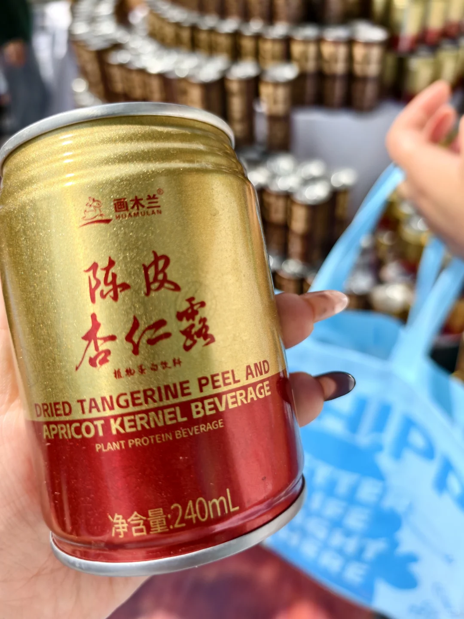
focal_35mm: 23
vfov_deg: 73.9
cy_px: 310
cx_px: 232
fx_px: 411
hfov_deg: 58.9
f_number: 1.57
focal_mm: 5.6
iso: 71
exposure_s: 1/3497
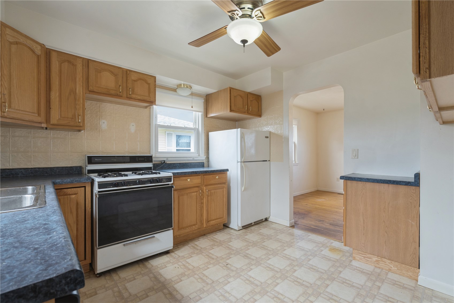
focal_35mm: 16
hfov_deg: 96.7
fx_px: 202
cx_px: 227
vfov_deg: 73.7
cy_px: 152
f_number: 8
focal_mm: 16
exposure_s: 1/50
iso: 400
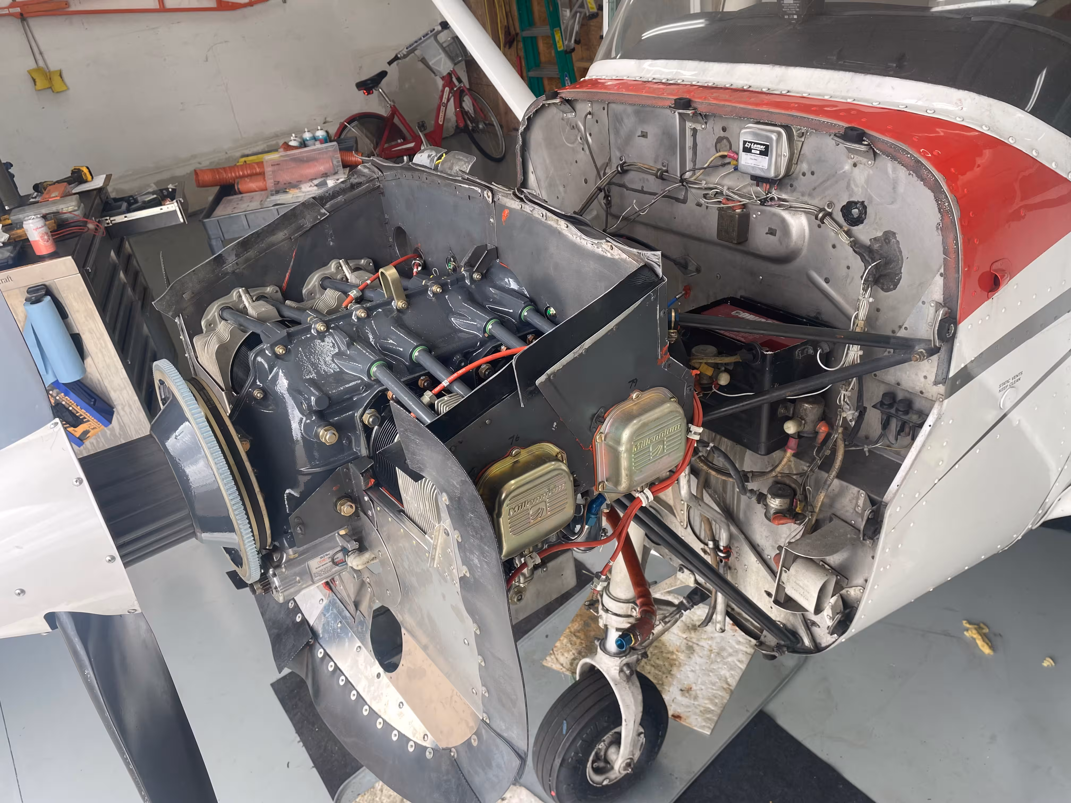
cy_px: 402
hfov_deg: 67.3
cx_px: 536
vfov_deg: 53.1
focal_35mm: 26
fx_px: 804
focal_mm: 4.2
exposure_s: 1/122
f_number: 1.6
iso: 32
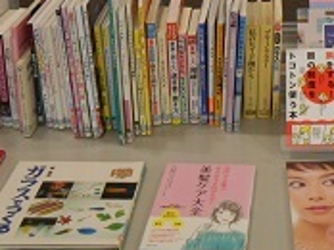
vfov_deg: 20.0
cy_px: -61
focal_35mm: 68
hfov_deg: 27.9
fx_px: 655
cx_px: 279
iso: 250
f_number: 3.2
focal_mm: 4.6
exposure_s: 1/30
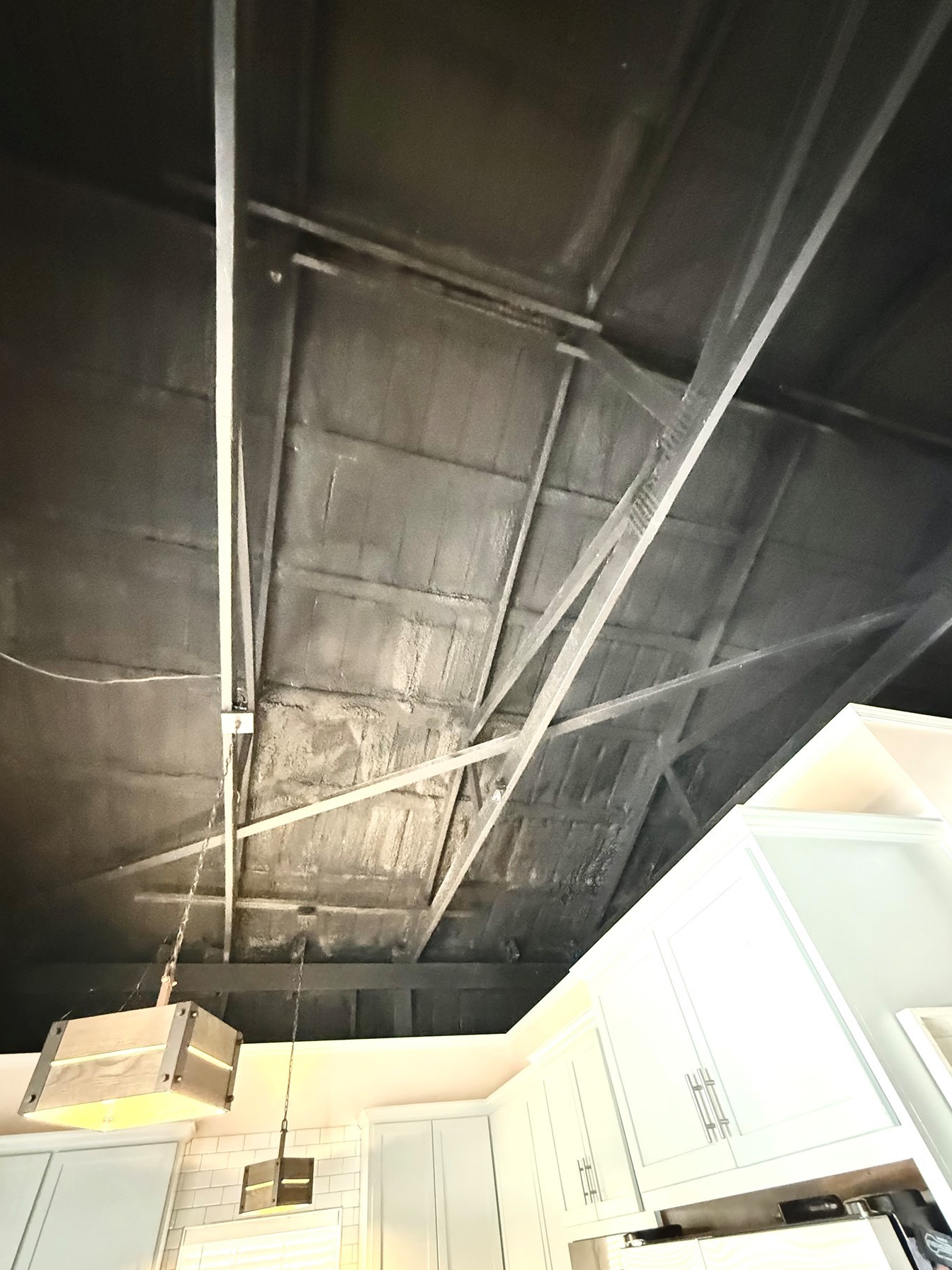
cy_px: 670
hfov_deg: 81.7
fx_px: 550
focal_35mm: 15
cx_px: 461
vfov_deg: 98.1
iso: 2000
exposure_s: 1/30
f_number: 2.2
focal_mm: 2.22
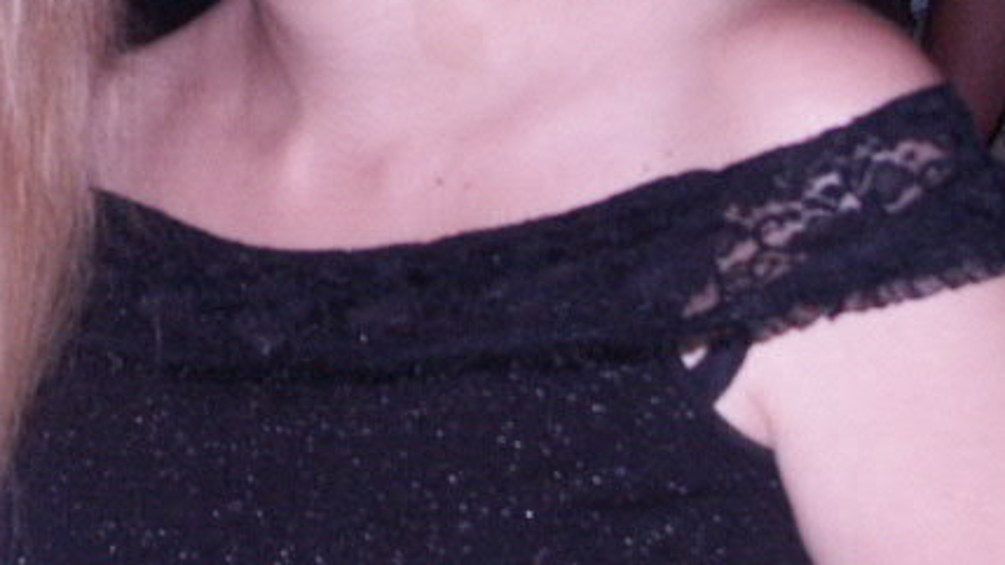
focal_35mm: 117
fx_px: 3117
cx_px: 164
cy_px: 21
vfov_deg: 10.3
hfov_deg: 18.1
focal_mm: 9.45
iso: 200
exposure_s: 1/45
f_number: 2.8
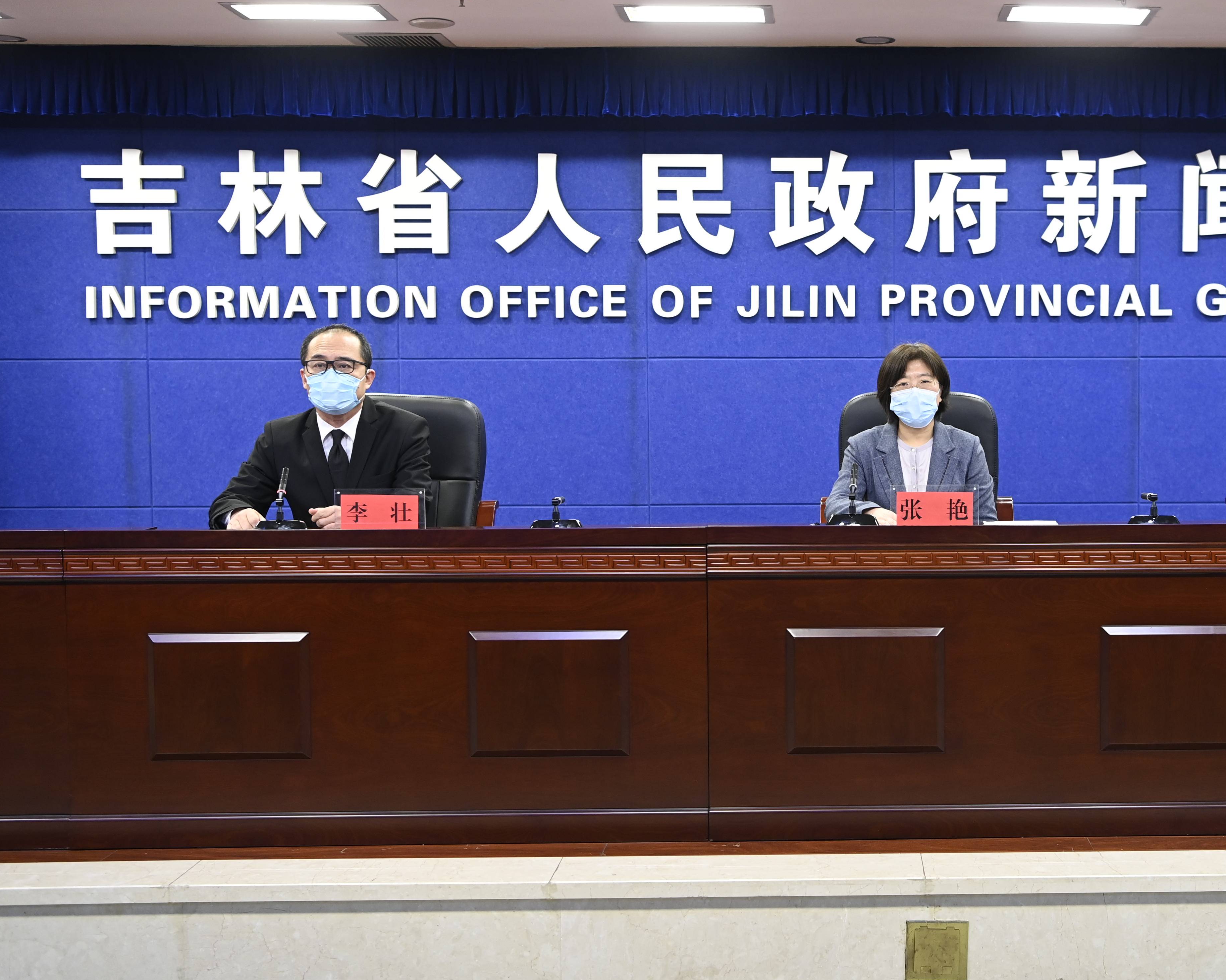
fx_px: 1742
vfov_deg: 31.4
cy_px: 468
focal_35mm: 48
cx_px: 883
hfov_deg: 38.0
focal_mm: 34
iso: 1250
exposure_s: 1/160
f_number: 3.5
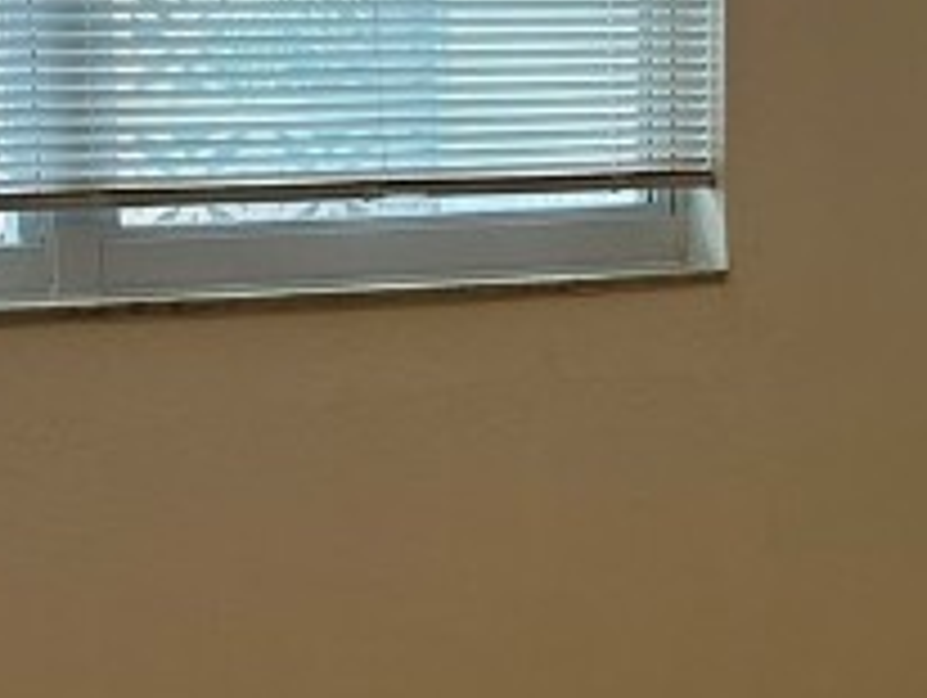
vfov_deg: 11.5
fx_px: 3459
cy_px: 599
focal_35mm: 129
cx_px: 729
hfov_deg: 15.2
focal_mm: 5.7
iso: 100
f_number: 1.5
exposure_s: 1/120
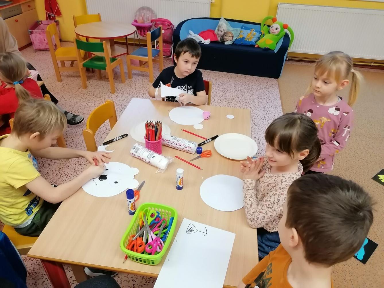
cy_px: 144
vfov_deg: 51.4
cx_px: 192
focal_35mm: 27
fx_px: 300
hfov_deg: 65.3
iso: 400
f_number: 1.8
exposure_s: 1/100
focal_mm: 4.75
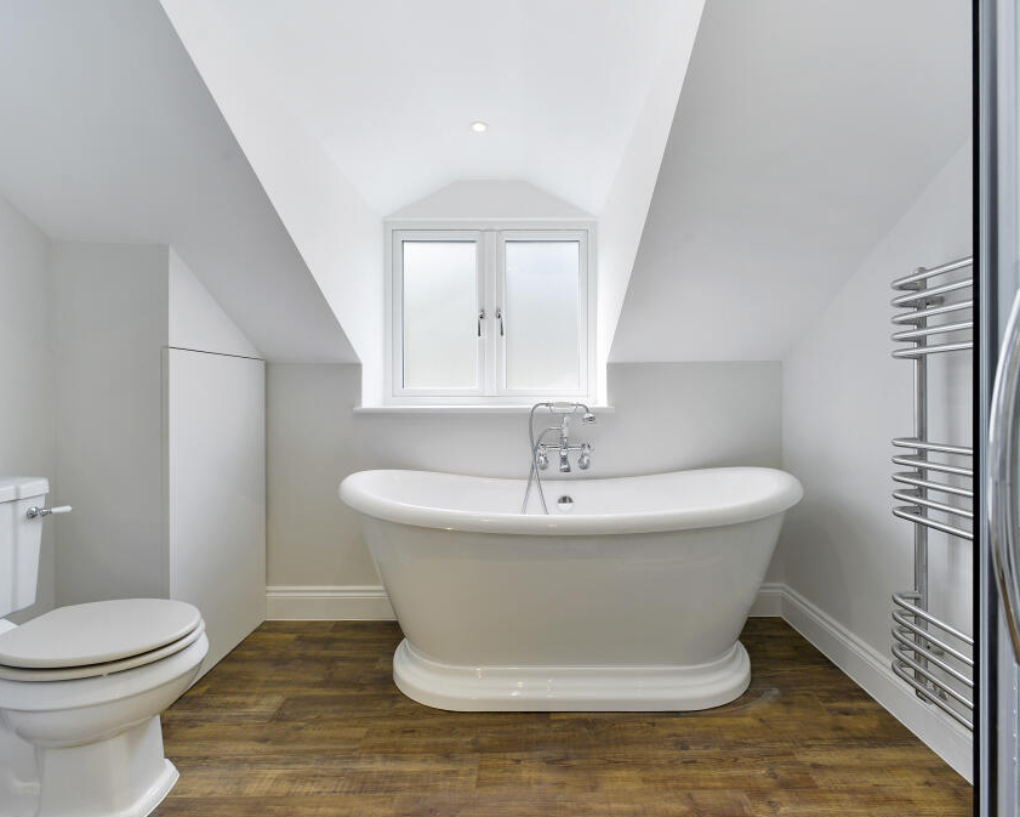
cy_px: 405
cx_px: 537
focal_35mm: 16
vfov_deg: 80.4
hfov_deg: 93.0
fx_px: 483
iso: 400
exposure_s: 1/50
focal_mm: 14
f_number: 7.1
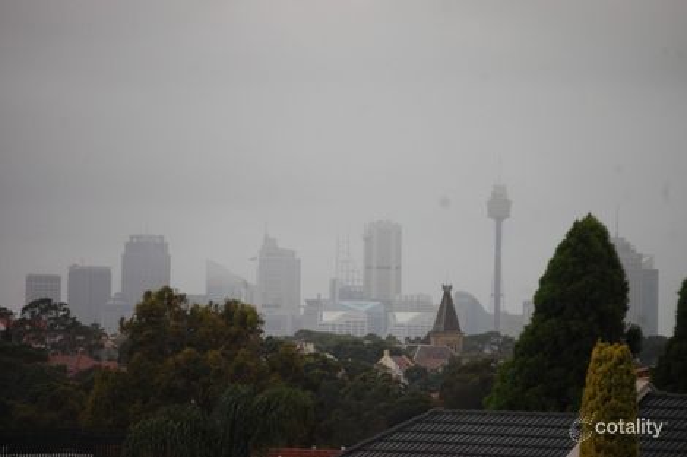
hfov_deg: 6.9
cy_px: 228
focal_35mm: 300
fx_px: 5723
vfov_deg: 4.6
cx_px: 344
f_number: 5.6
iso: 800
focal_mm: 200
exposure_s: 1/250
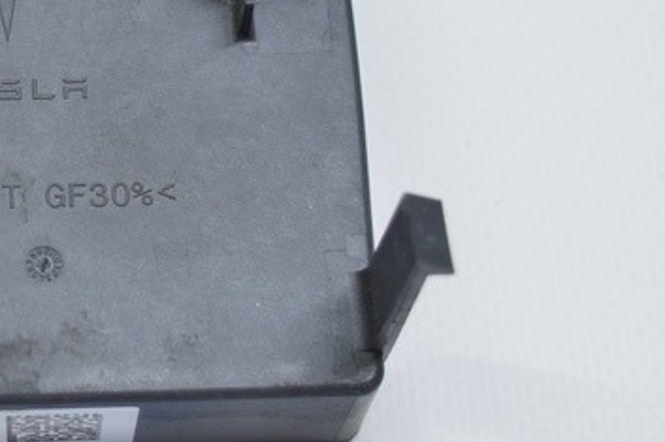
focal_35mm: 117
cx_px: -15
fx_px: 2168
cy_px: 206
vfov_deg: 11.7
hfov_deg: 17.0
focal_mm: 27
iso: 400
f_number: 4
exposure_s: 1/50
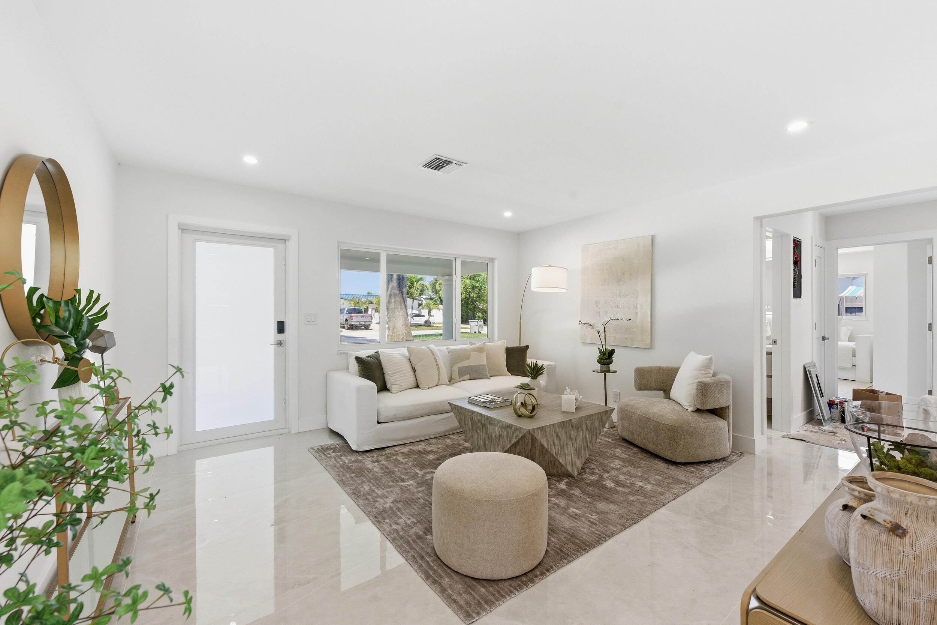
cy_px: 312
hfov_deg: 104.3
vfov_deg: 81.2
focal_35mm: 14
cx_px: 468
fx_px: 364
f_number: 8
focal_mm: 14
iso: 500
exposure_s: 1/2000
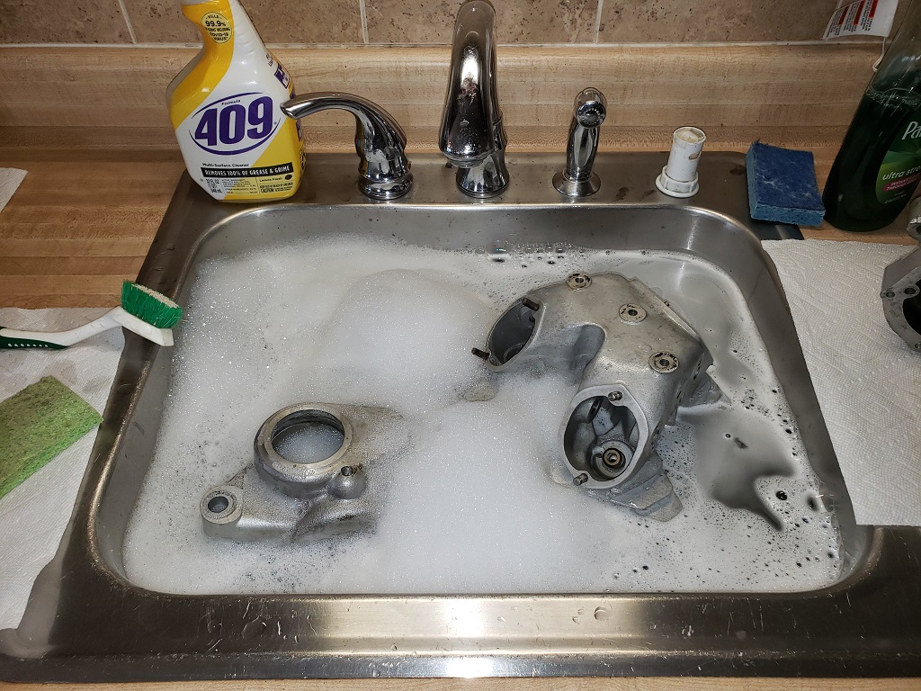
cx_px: 460
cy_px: 346
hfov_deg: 67.3
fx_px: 692
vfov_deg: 53.1
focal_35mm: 26
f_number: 2.4
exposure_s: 1/60
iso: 100
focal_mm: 4.3
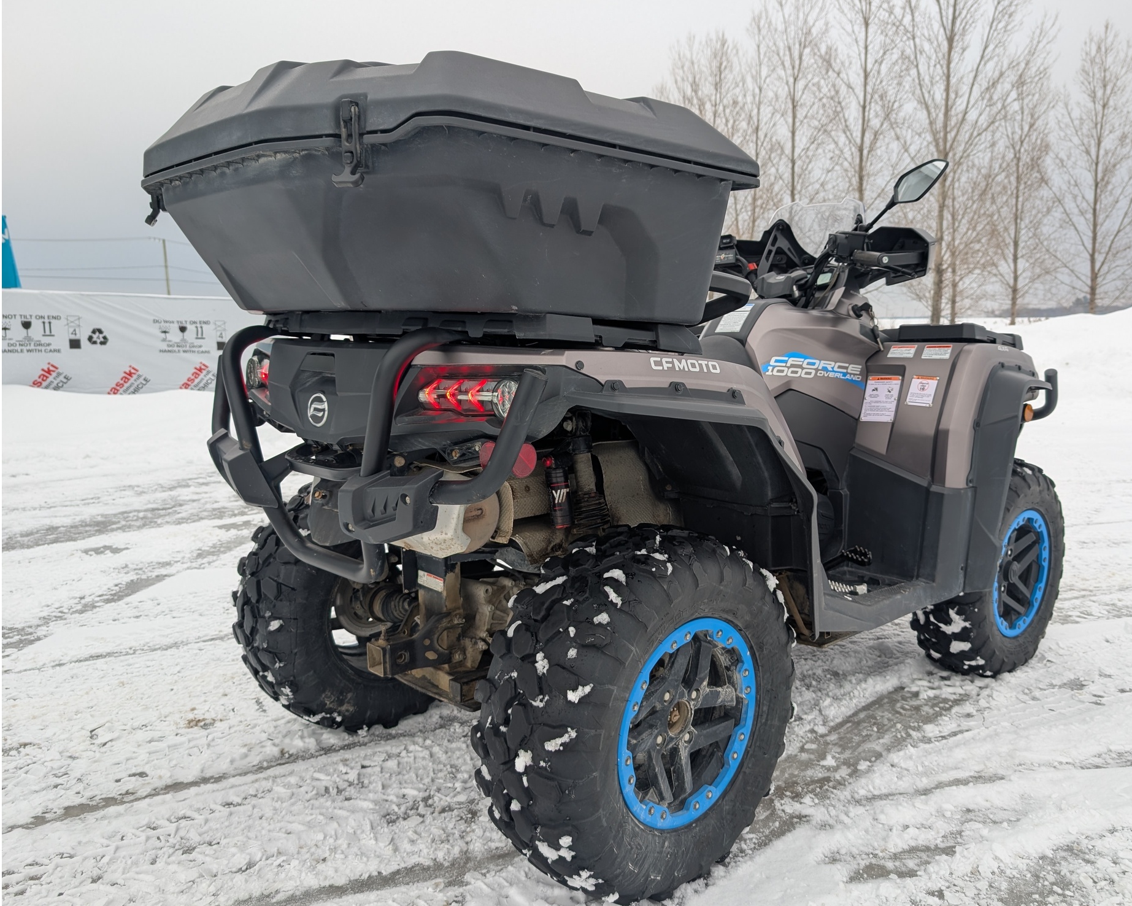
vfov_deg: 54.9
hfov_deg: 65.8
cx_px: 628
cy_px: 460
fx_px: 871
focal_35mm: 26
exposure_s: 1/177
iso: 22
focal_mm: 6.9
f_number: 1.68
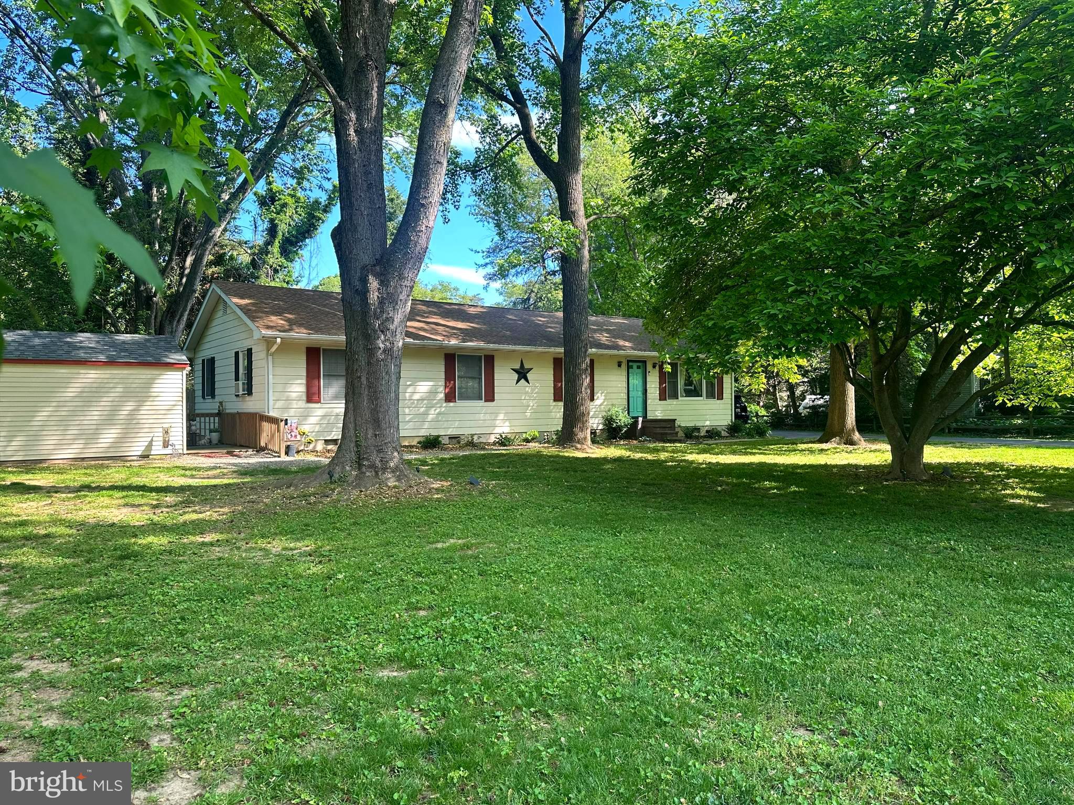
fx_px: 745
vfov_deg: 56.8
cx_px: 537
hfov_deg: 71.6
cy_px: 402
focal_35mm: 24
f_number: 1.78
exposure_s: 1/441
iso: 80
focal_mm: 6.86
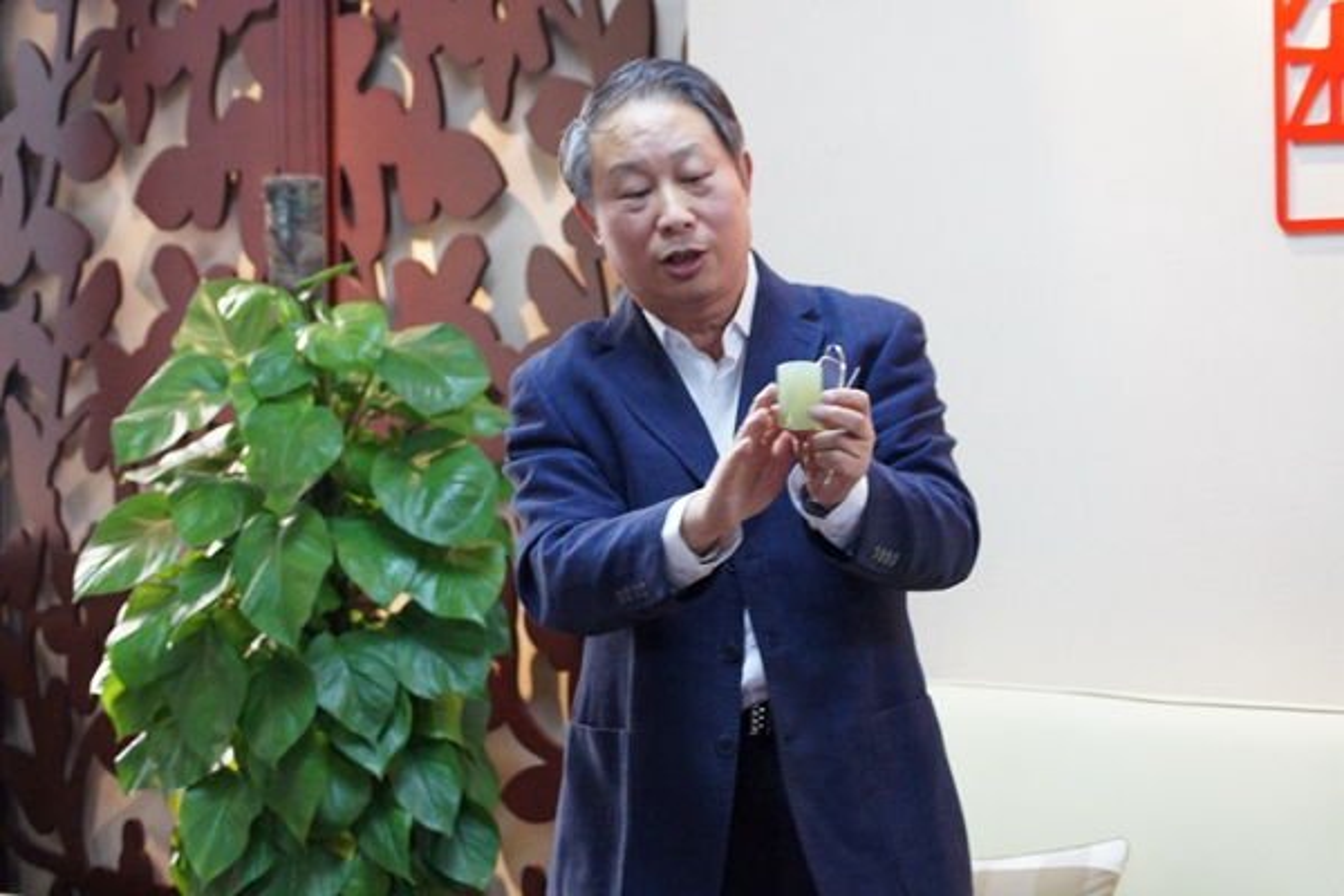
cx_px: 672
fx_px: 3080
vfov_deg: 16.6
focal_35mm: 82
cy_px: 448
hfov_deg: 24.6
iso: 1600
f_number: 4
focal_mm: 55
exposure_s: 1/50
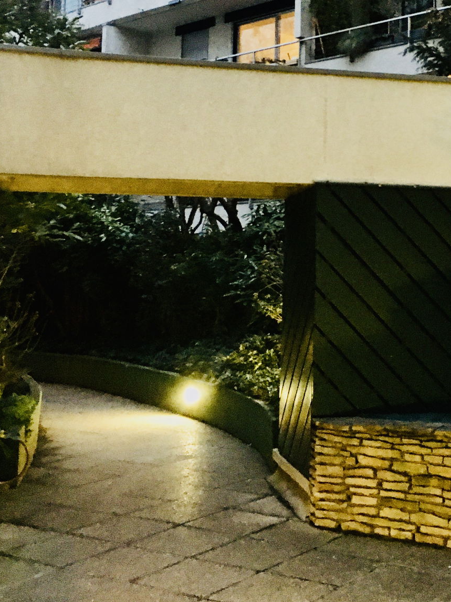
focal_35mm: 54
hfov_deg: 26.4
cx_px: 373
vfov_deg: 34.8
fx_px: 938
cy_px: 148
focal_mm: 4.15
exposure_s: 1/17
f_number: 2.2
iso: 400
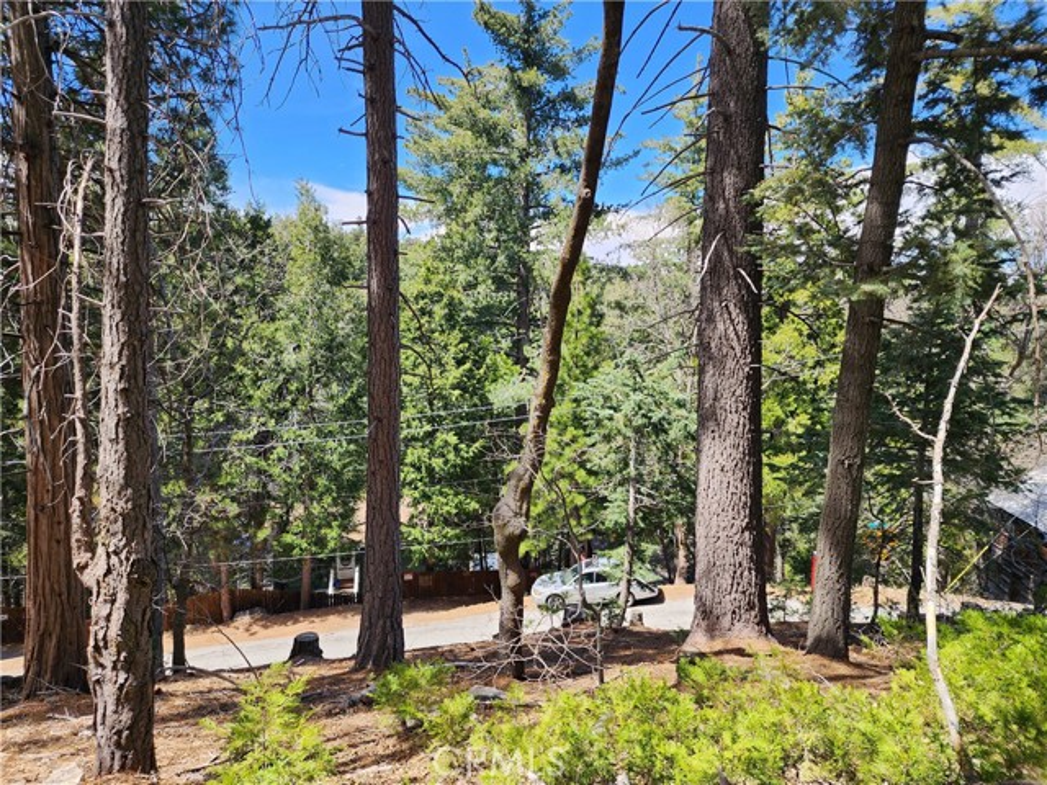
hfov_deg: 73.9
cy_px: 392
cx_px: 524
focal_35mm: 23
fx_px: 696
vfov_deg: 58.9
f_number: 1.8
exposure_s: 1/321
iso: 12
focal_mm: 6.4
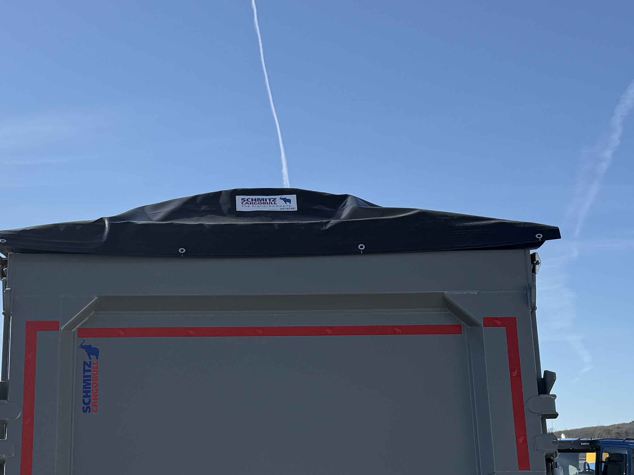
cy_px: 499
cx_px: 250
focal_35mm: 62
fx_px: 1135
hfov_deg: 31.1
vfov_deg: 22.5
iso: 80
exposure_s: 1/4167
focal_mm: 6.76
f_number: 1.78
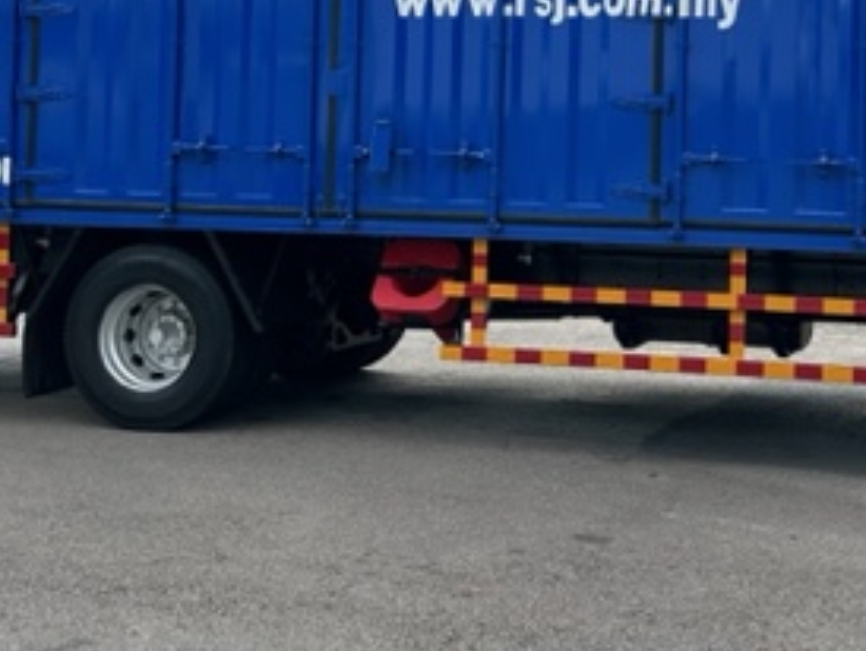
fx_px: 1402
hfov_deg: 33.6
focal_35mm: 56
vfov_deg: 25.6
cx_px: 657
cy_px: 117
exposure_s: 1/1988
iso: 80
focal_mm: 6.86
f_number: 1.78
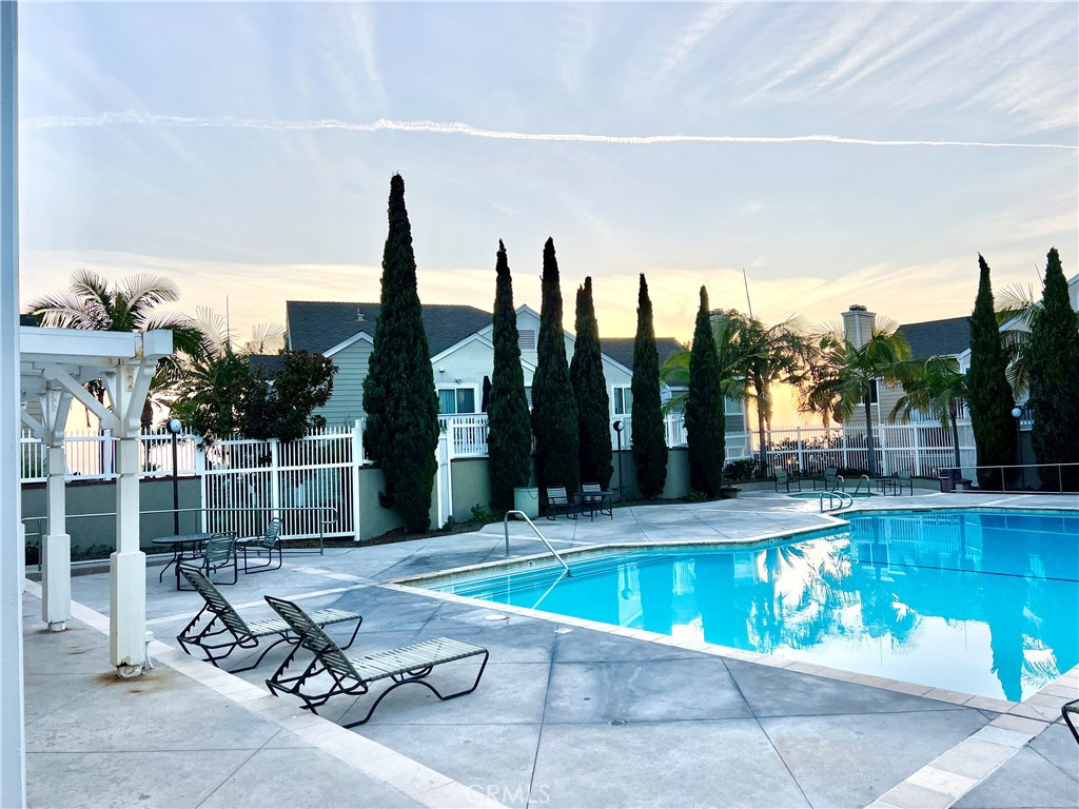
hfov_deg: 67.3
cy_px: 404
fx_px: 810
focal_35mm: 26
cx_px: 540
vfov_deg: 53.1
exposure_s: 1/917
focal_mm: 5.7
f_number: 1.5
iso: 50
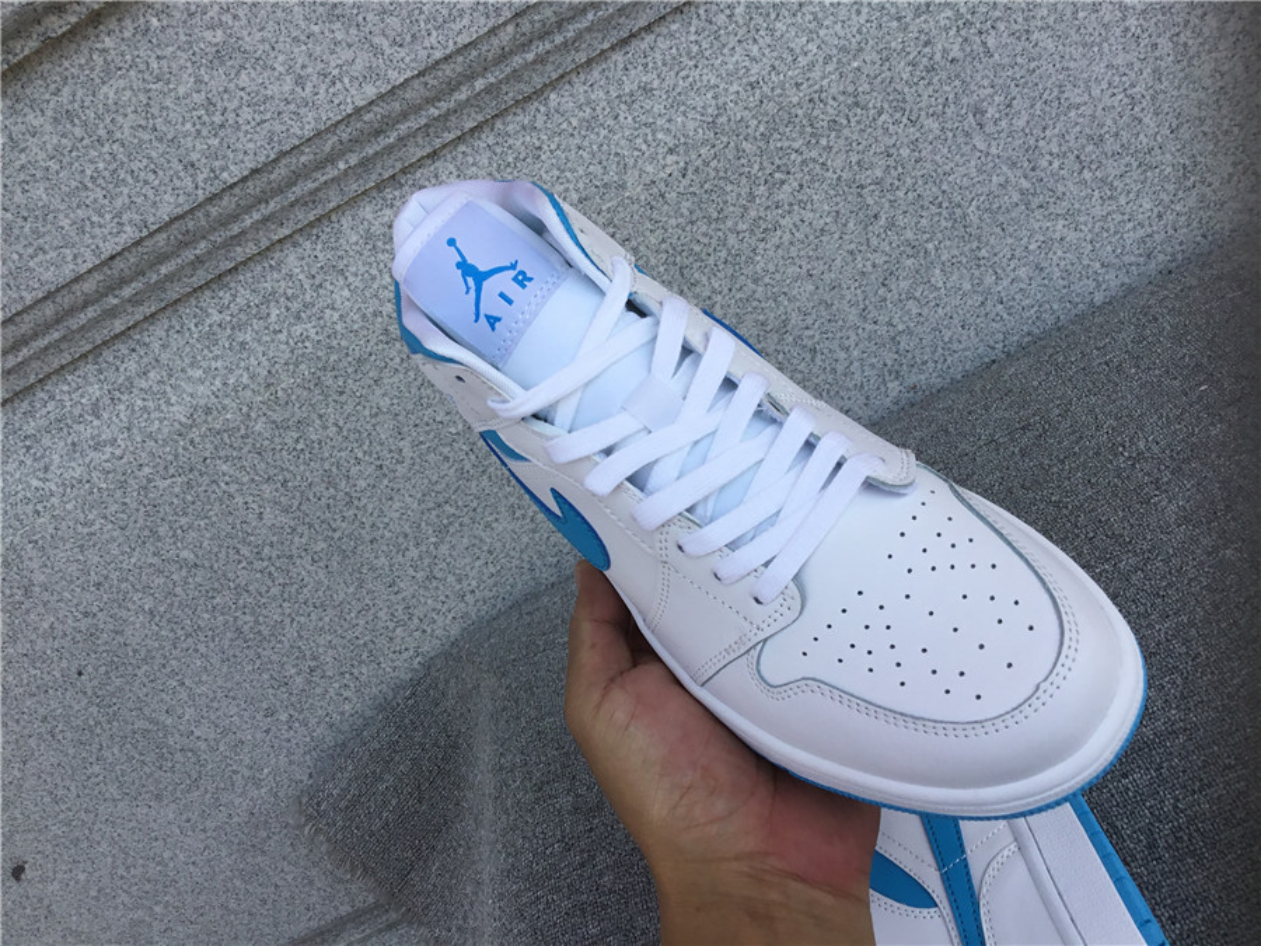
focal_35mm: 31
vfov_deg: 45.4
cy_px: 473
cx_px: 630
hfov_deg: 58.4
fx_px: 1129
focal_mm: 3.3
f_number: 2.4
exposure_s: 1/799
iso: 25
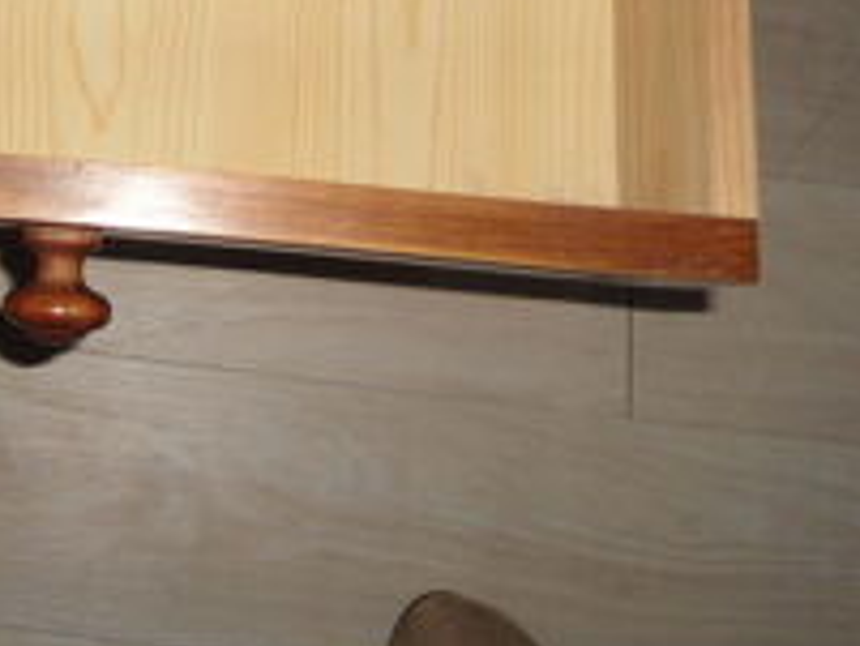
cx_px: 120
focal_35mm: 62
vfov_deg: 22.3
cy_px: -73
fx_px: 1541
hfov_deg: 30.1
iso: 80
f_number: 2.8
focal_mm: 4.7
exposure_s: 1/30
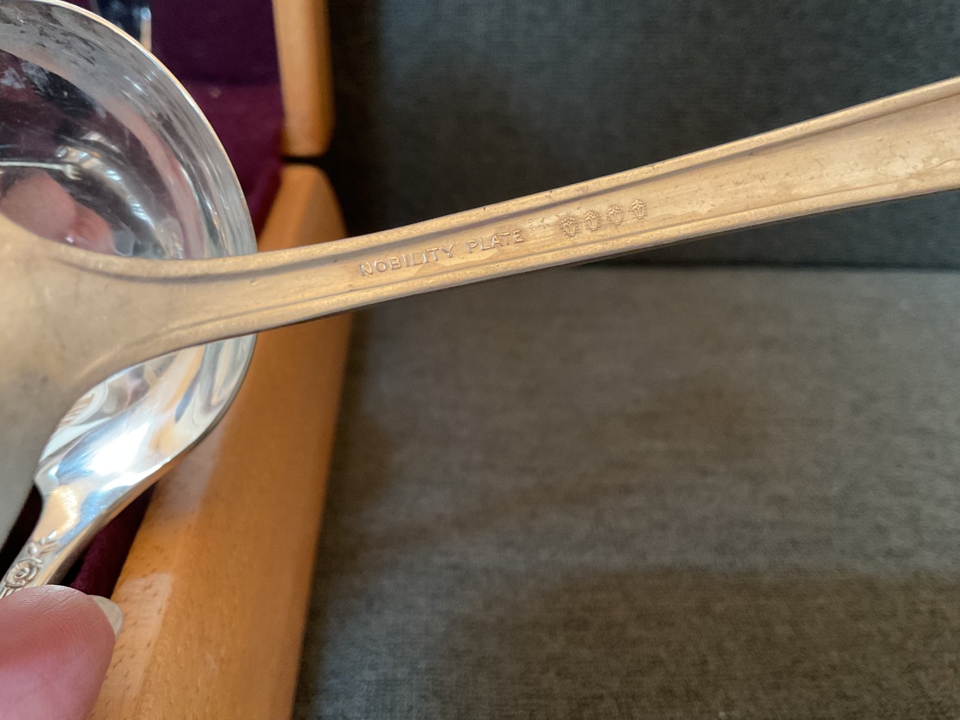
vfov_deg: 48.2
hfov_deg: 61.7
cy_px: 360
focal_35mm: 29
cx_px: 480
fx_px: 804
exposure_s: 1/50
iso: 250
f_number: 1.8
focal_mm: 3
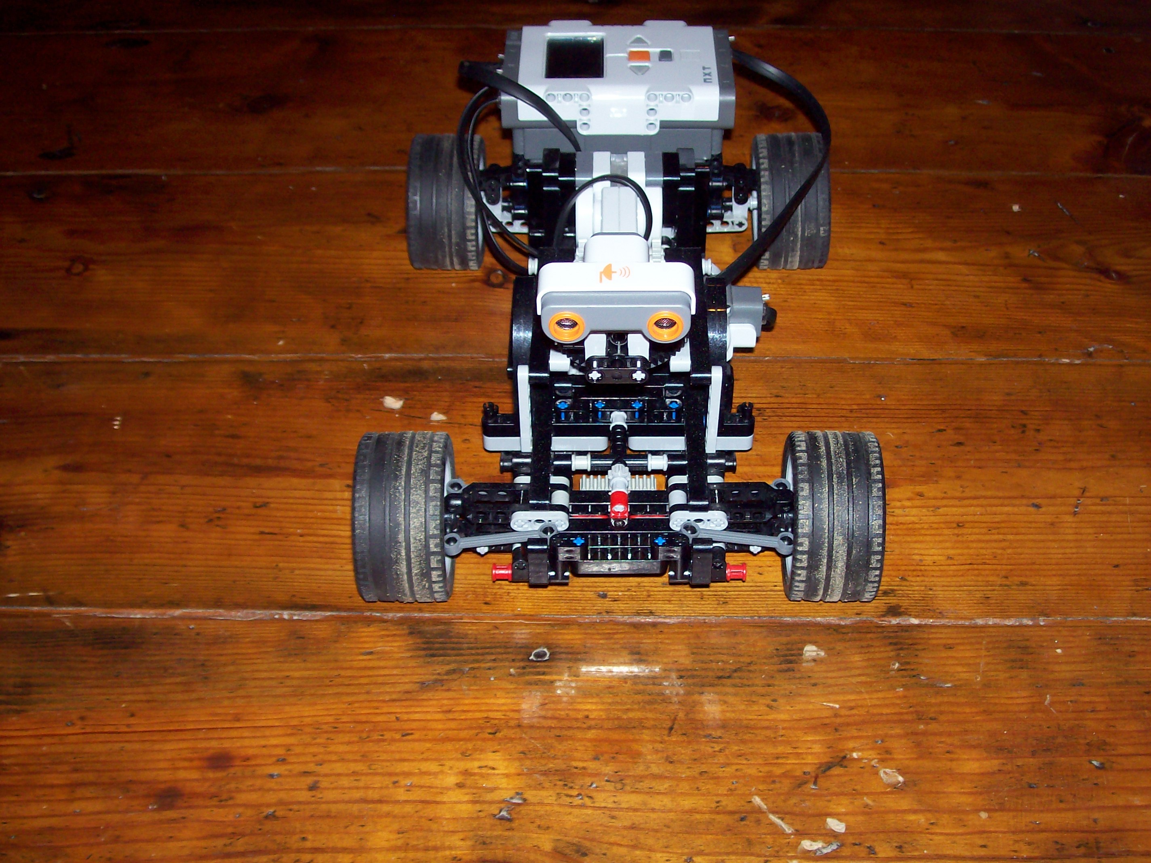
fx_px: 1496
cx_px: 576
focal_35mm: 45
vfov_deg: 32.2
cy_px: 432
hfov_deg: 42.1
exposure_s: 1/73.1
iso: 80
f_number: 3
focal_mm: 7.6
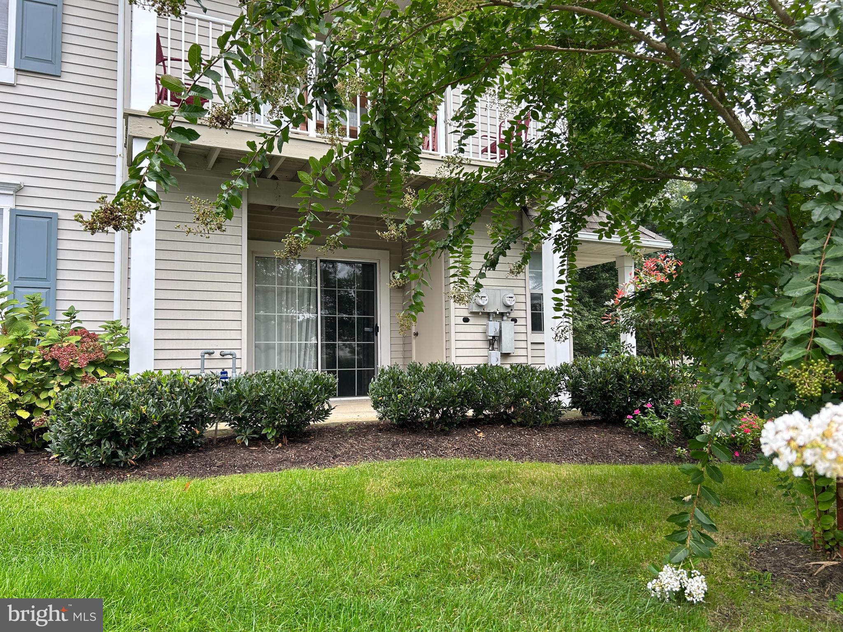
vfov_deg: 53.1
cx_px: 422
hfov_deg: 67.3
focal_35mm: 26
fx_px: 633
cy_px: 316
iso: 40
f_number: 1.5
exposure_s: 1/249
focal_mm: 5.7
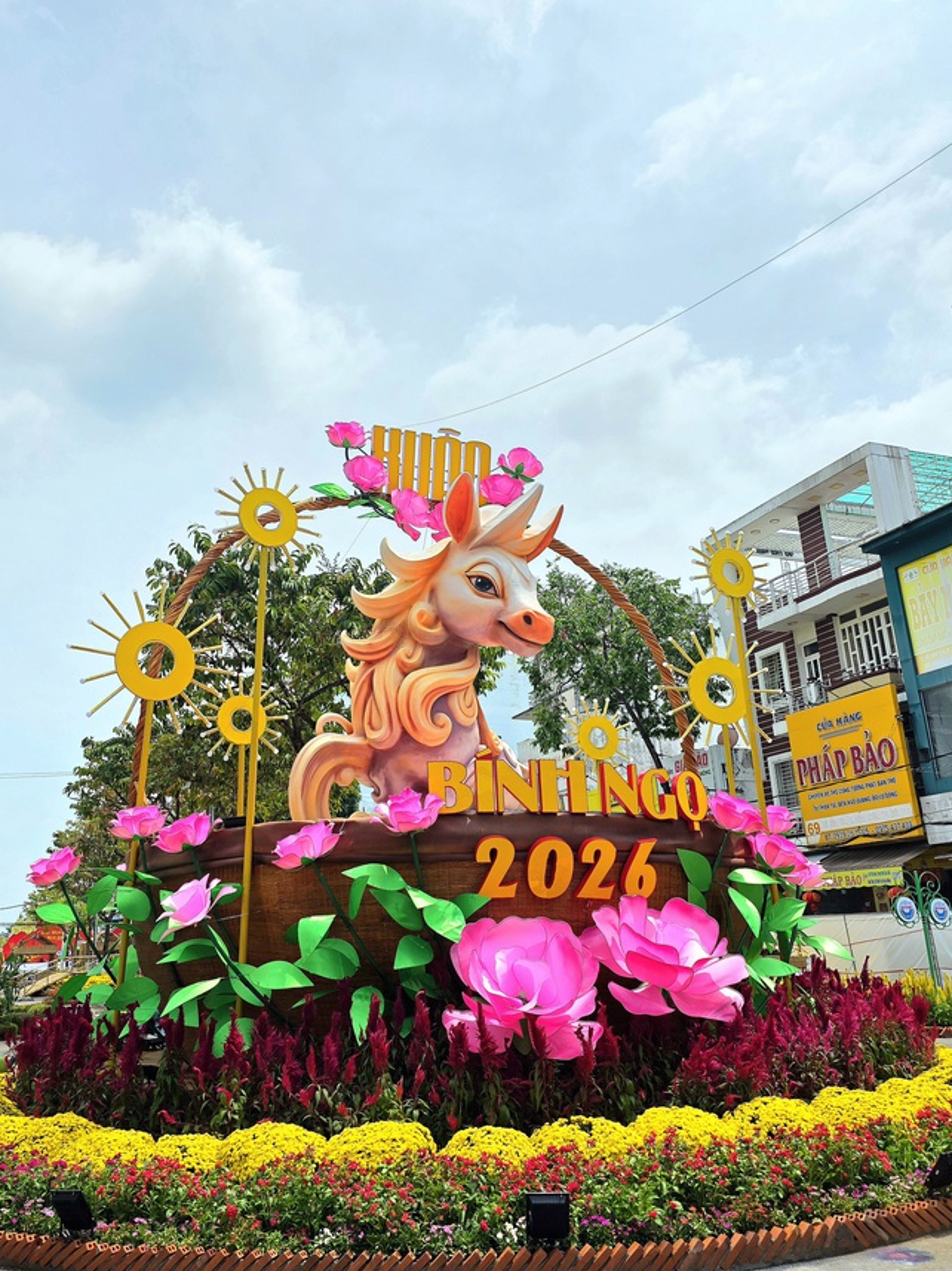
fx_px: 917
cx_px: 445
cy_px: 613
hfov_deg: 54.8
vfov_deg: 69.4
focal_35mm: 25
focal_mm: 6.3
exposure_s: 1/10000
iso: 80
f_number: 1.7
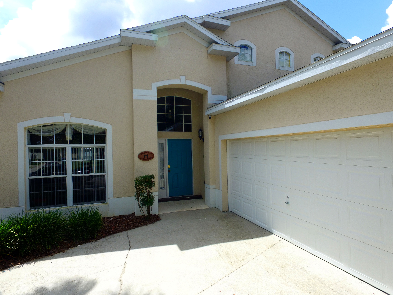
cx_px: 196
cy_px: 148
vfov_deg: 66.0
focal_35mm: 20
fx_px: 227
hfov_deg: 81.7
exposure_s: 1/629
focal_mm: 3.61
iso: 100
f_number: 2.8
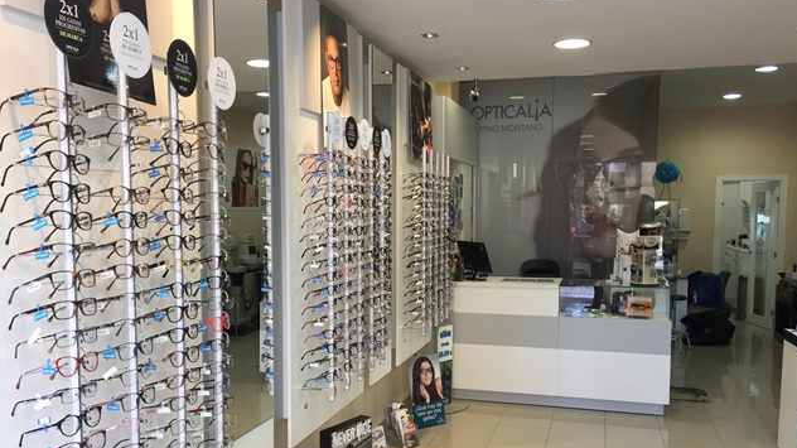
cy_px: 278
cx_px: 402
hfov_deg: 61.0
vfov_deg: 36.4
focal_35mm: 32
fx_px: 676
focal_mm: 4.15
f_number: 2.2
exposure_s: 1/33
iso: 32
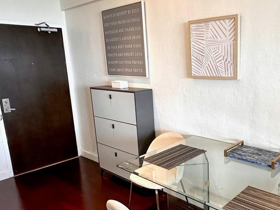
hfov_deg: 55.2
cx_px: 194
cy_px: 118
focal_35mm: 32
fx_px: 259
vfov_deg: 44.1
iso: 160
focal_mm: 2.22
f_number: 2.2
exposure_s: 1/60
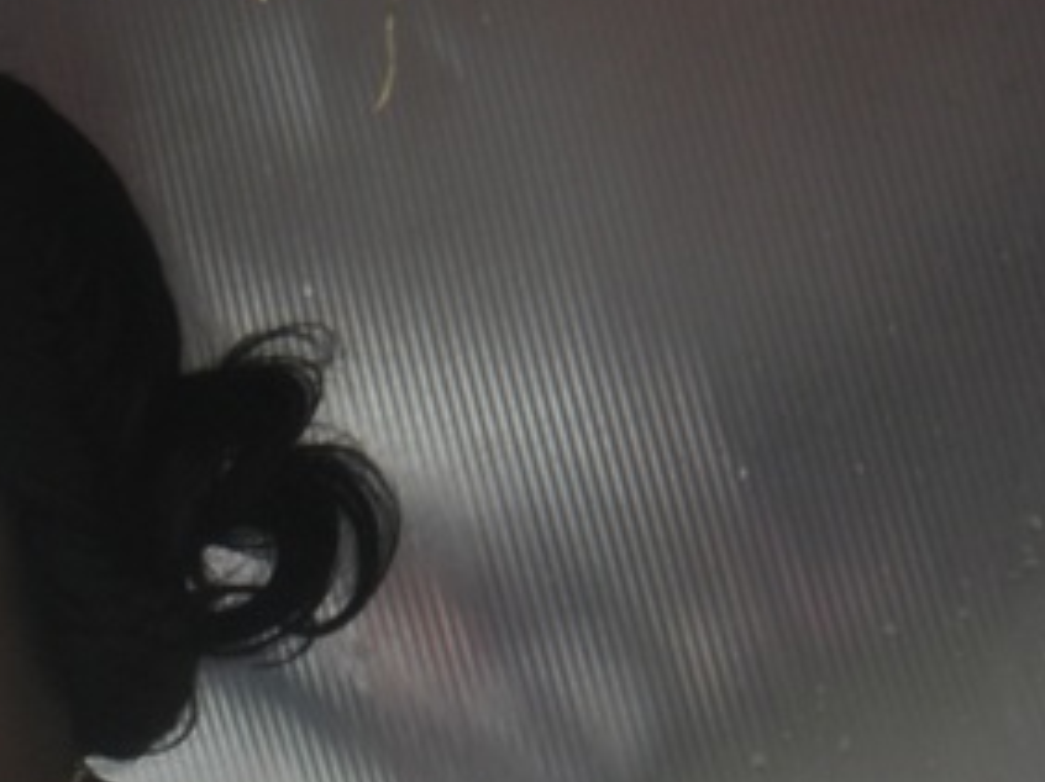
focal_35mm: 420
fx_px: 12668
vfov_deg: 3.5
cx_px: -119
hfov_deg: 4.7
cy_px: 993
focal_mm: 25.8
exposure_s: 1/160
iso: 64
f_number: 5.4
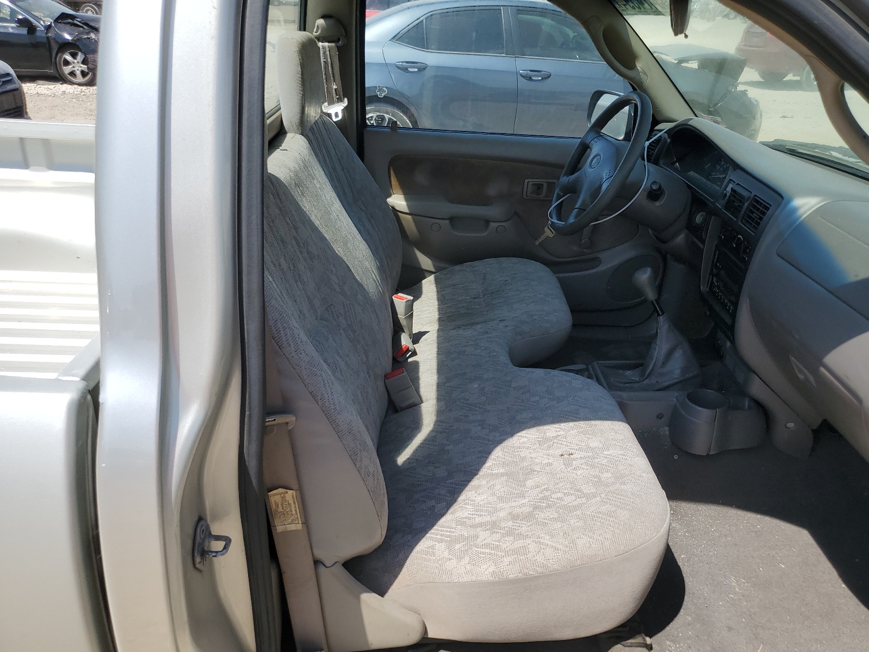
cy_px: 326
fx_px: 653
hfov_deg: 67.3
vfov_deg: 53.1
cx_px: 434
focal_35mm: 26
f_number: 1.5
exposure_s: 1/2500
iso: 50
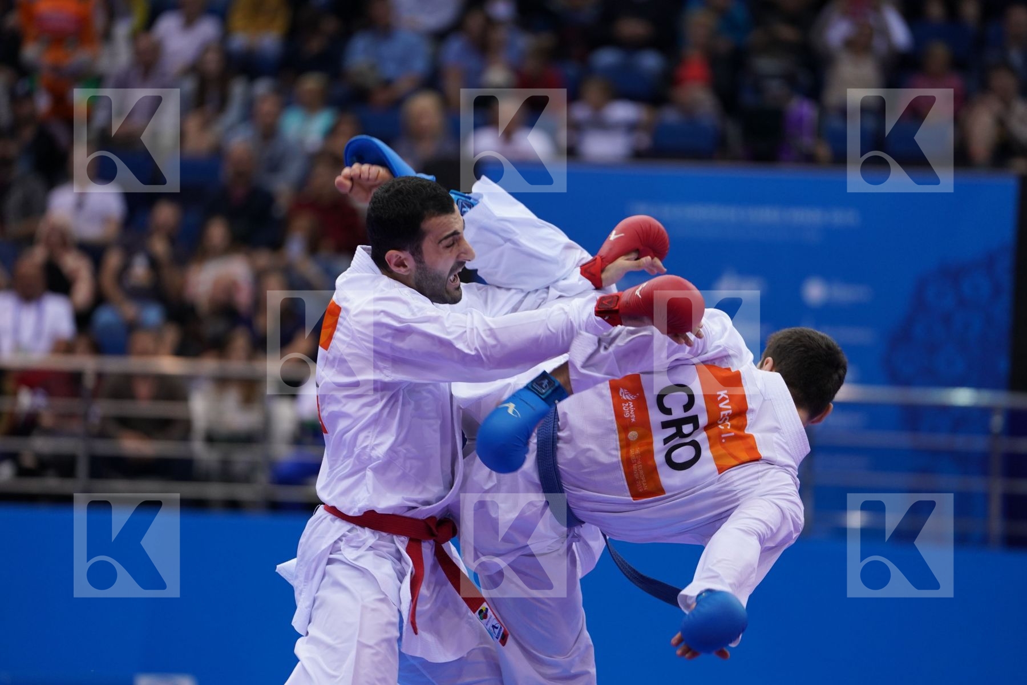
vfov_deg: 6.9
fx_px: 5648
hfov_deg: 10.4
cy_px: 342
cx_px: 514
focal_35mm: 198
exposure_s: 1/1000
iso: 1250
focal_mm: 198
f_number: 2.8
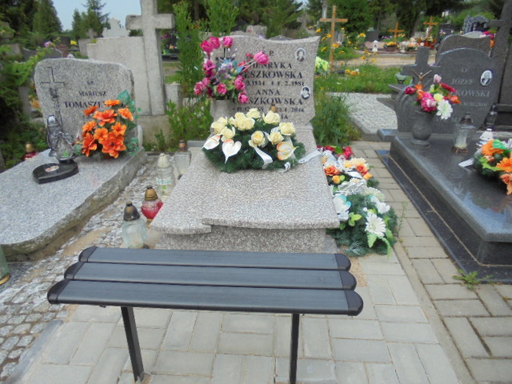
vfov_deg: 53.1
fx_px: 385
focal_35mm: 26
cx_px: 256
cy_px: 192
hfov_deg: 67.3
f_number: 3.5
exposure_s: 1/800
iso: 100
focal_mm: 4.6
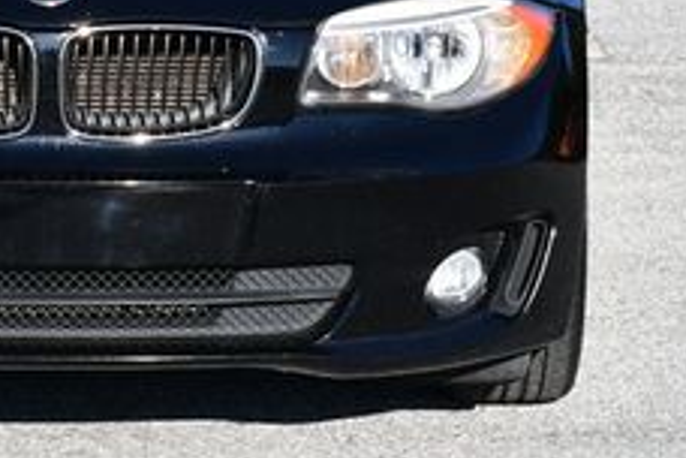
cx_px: 42
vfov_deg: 6.1
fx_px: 4287
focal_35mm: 225
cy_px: -24
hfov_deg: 9.1
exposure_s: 1/250
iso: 125
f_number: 8
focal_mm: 40
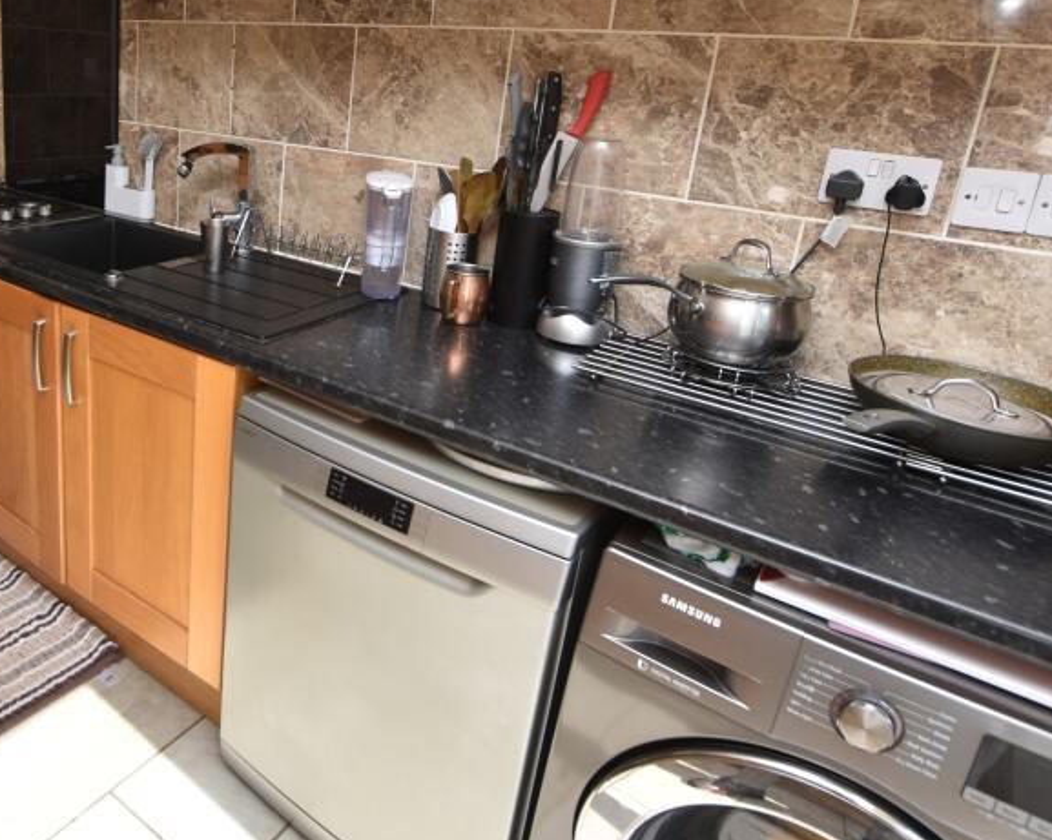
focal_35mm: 25
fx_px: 778
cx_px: 235
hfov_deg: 63.2
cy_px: 302
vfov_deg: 55.9
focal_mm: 10
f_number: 5
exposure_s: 1/100
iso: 100
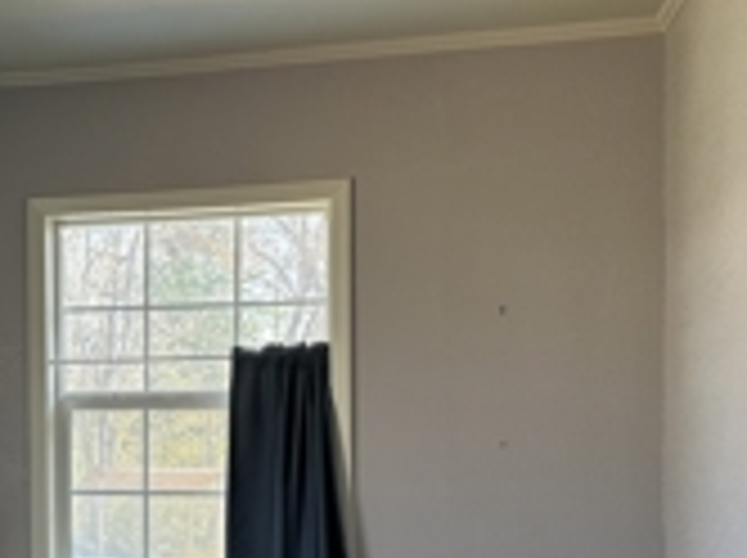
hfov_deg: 31.6
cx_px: 63
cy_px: 459
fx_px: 1250
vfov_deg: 24.7
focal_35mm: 58
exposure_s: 1/123
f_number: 1.78
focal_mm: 6.86
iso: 100
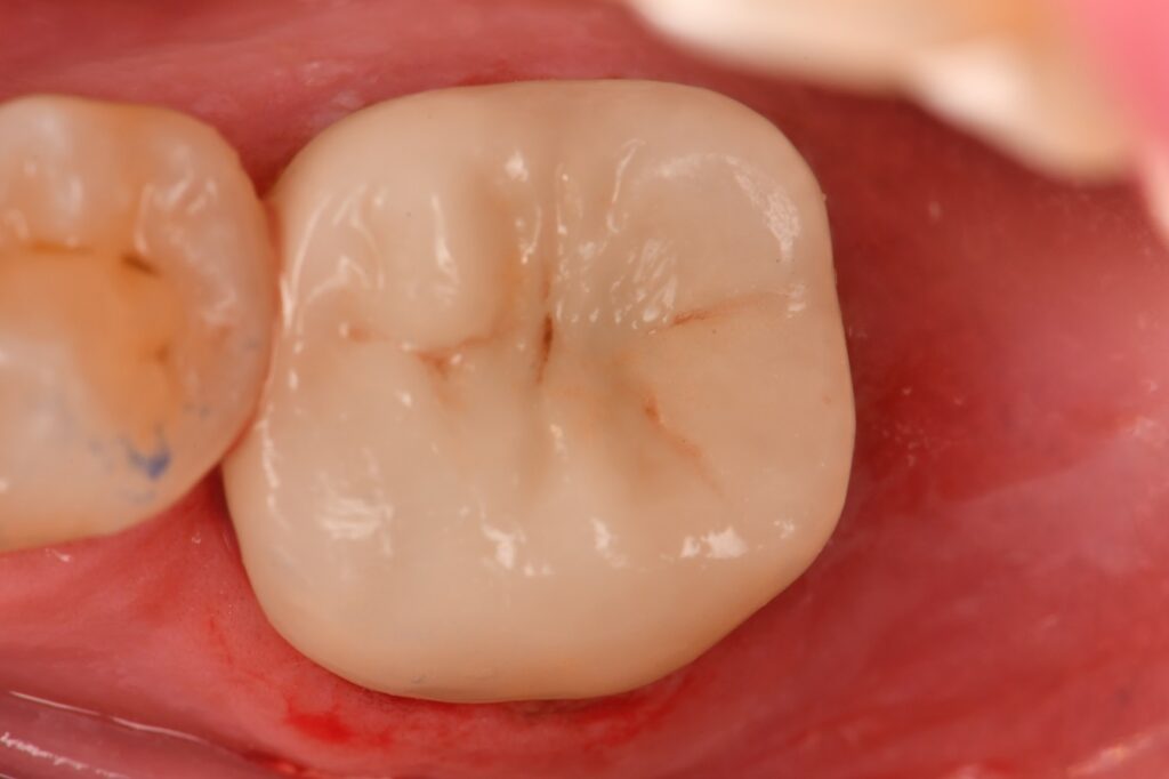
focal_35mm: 157
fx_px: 5096
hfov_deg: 13.1
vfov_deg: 8.7
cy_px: 390
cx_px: 584
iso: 200
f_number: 32
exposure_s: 1/160
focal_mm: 105
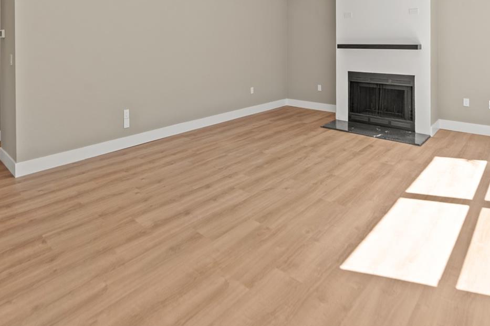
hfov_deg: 73.7
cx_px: 244
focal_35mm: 24
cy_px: 51
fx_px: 327
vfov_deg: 49.1
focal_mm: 14
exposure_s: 1/15
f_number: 7.1
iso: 160
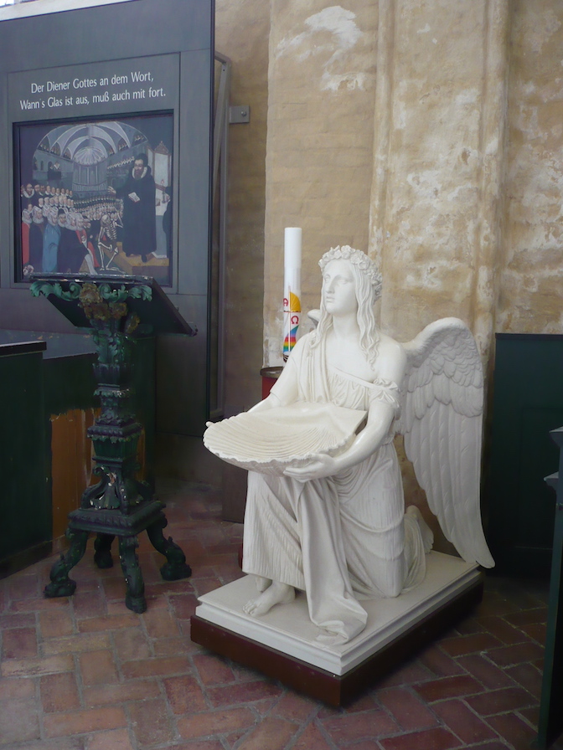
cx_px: 282
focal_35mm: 35
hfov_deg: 40.7
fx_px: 759
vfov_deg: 52.6
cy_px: 375
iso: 200
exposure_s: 1/15
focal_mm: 5.8
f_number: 2.8
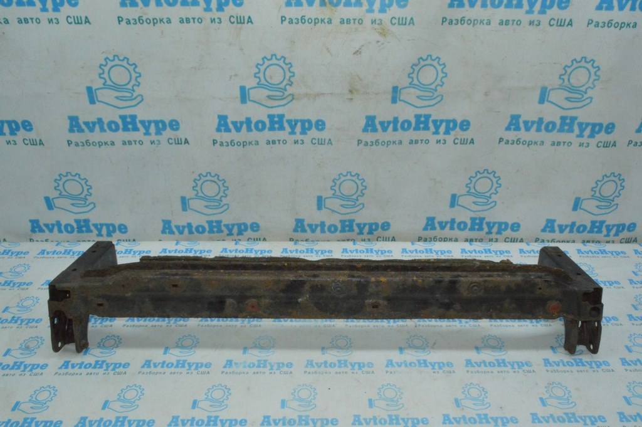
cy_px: 214
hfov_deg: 67.4
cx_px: 321
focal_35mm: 27
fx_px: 481
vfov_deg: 47.9
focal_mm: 18
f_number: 22
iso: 5600
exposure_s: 1/60
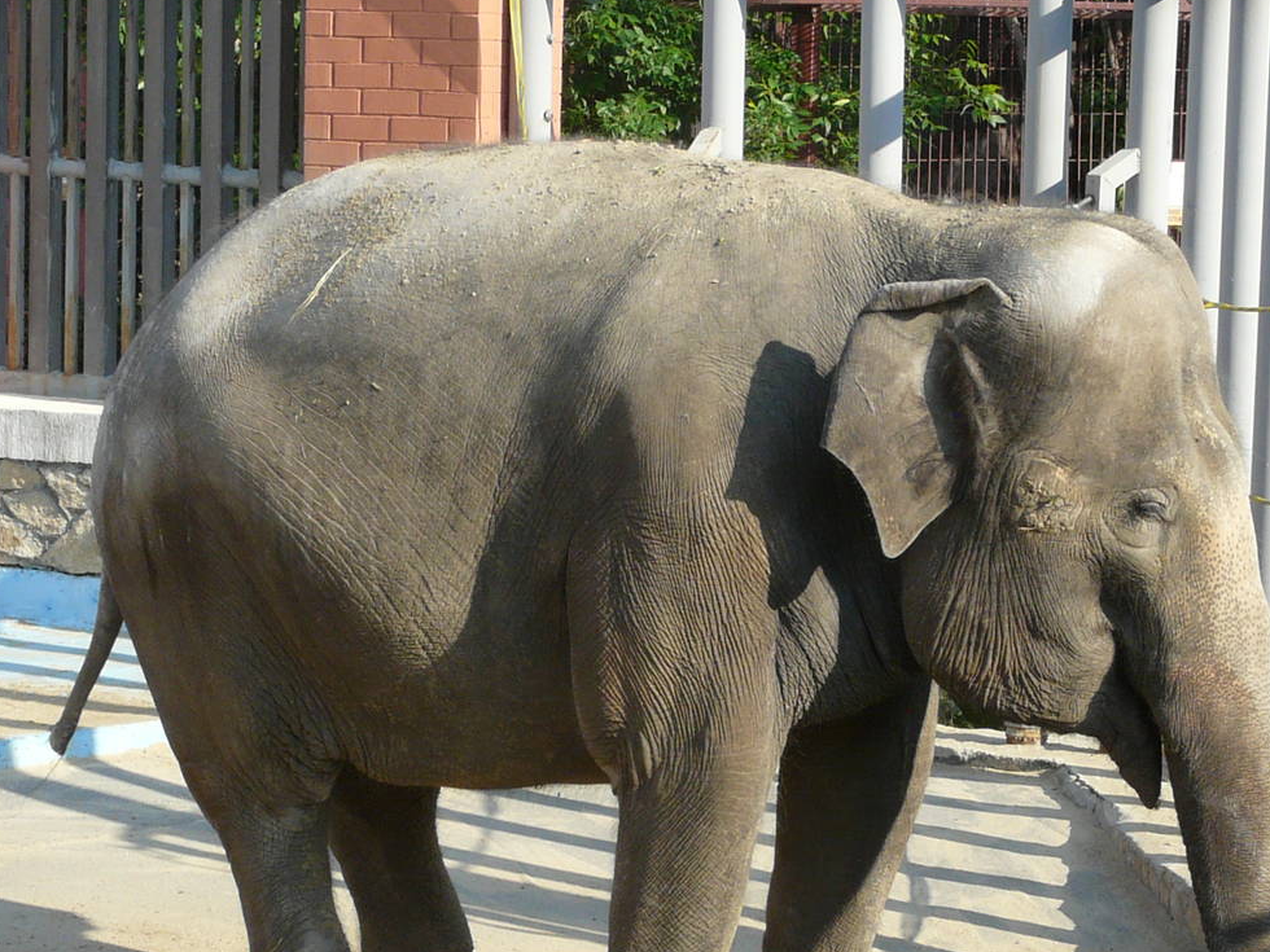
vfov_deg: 11.5
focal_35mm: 129
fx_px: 4733
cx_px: 678
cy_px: 561
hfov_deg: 15.3
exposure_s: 1/200
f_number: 5
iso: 100
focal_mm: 10.2
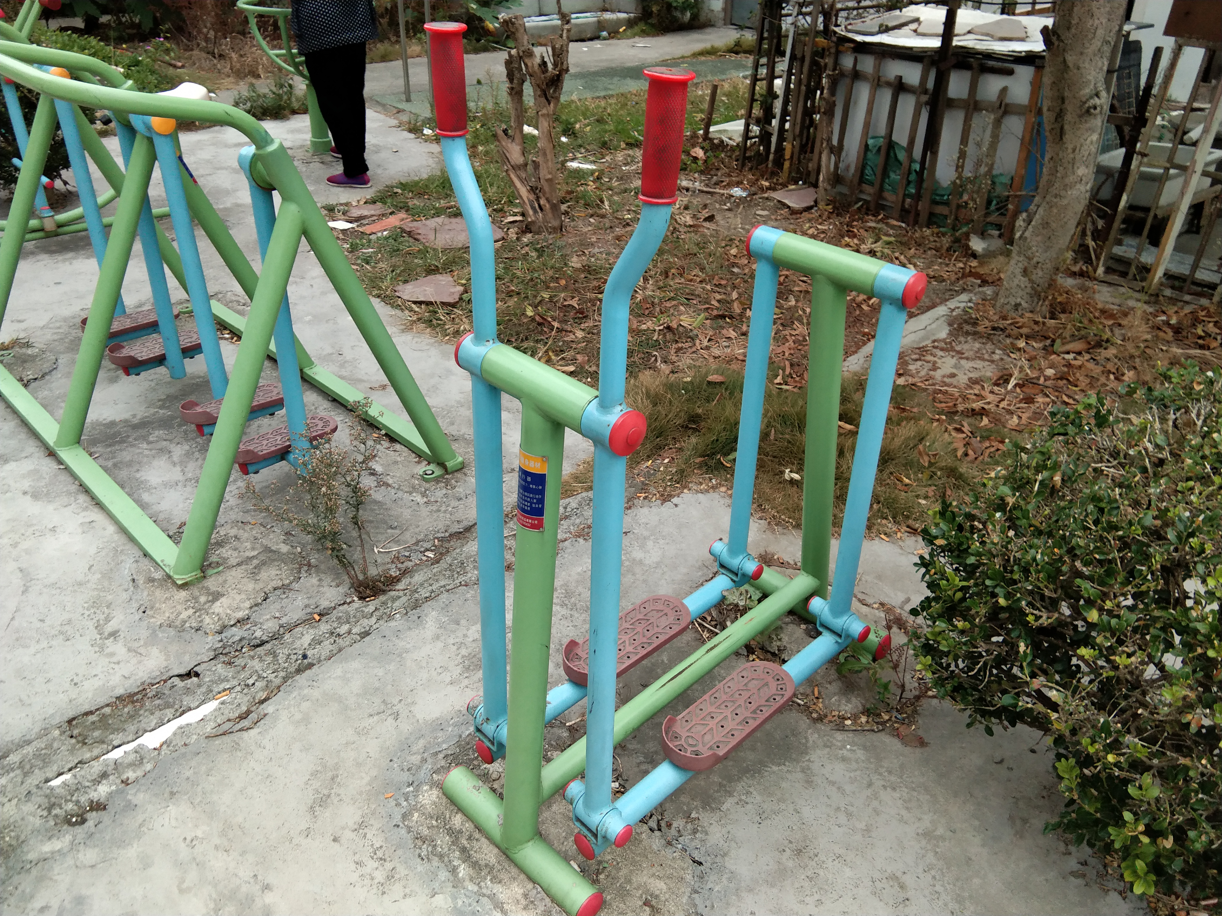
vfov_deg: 45.4
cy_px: 458
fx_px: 1094
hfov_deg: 58.4
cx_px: 611
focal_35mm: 31
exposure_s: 1/50
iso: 125
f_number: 2.2
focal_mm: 3.69
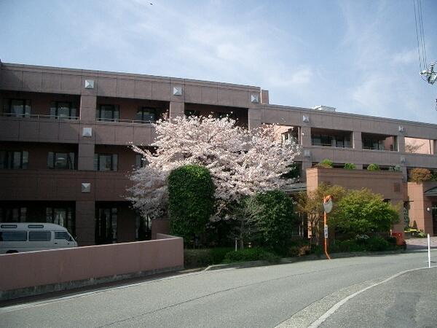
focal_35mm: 35
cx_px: 218
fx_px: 442
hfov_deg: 52.6
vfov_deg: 40.7
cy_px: 164
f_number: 4.3
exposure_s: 1/400
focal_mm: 5.8
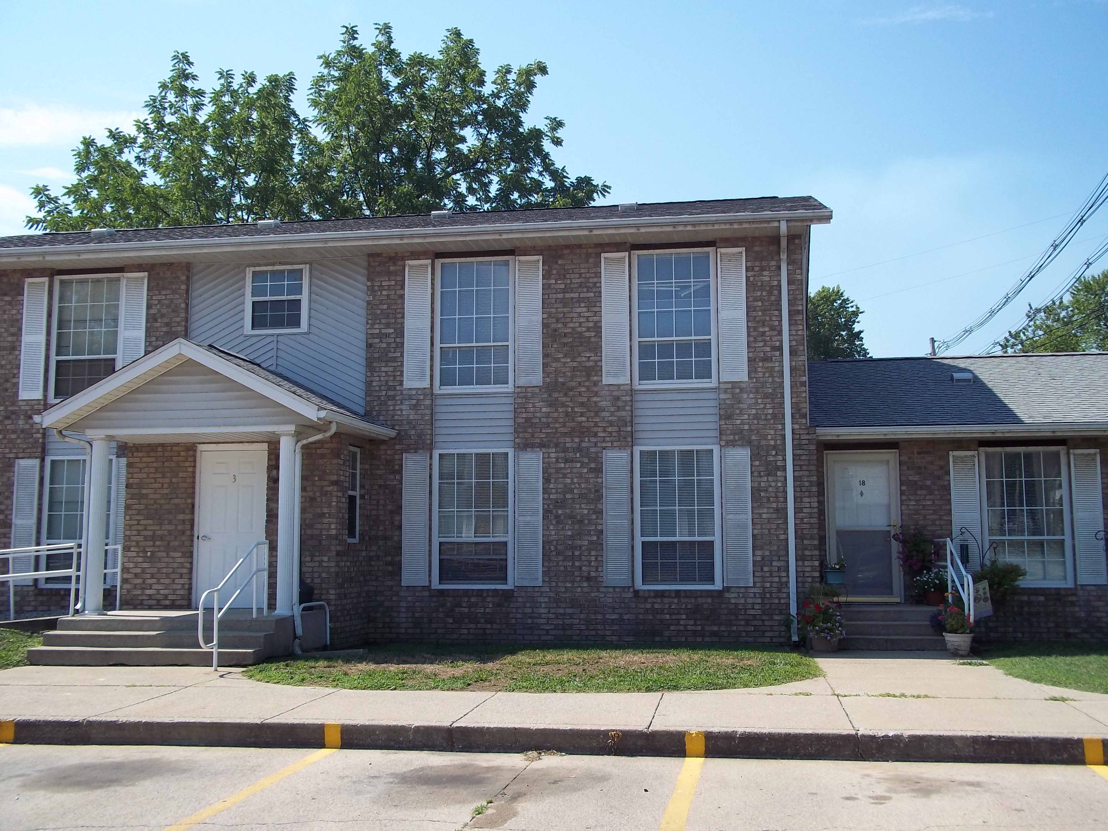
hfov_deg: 51.4
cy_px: 416
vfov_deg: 39.7
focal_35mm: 36
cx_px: 554
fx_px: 1152
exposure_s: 1/160
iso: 80
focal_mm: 6.5
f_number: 8
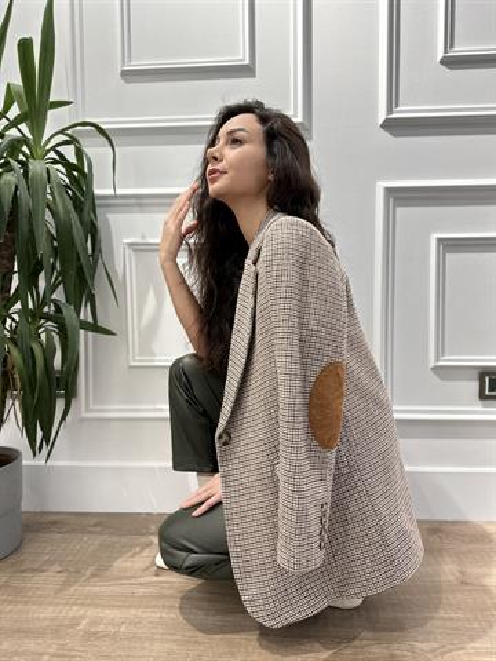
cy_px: 330
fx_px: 459
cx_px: 248
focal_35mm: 24
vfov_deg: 71.6
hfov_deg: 56.8
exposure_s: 1/100
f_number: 1.78
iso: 100
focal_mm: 6.86
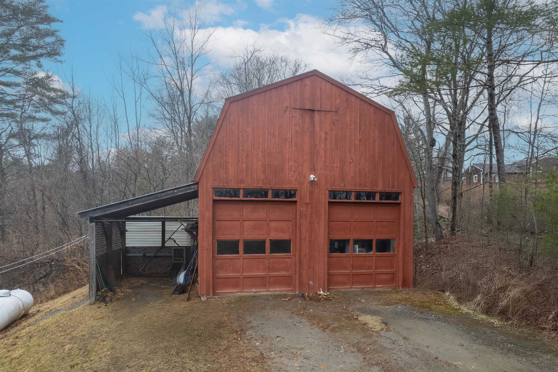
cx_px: 279
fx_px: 341
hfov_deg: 78.6
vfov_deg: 57.2
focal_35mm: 22
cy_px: 186
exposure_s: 1/50
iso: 120
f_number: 2.8
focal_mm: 8.38
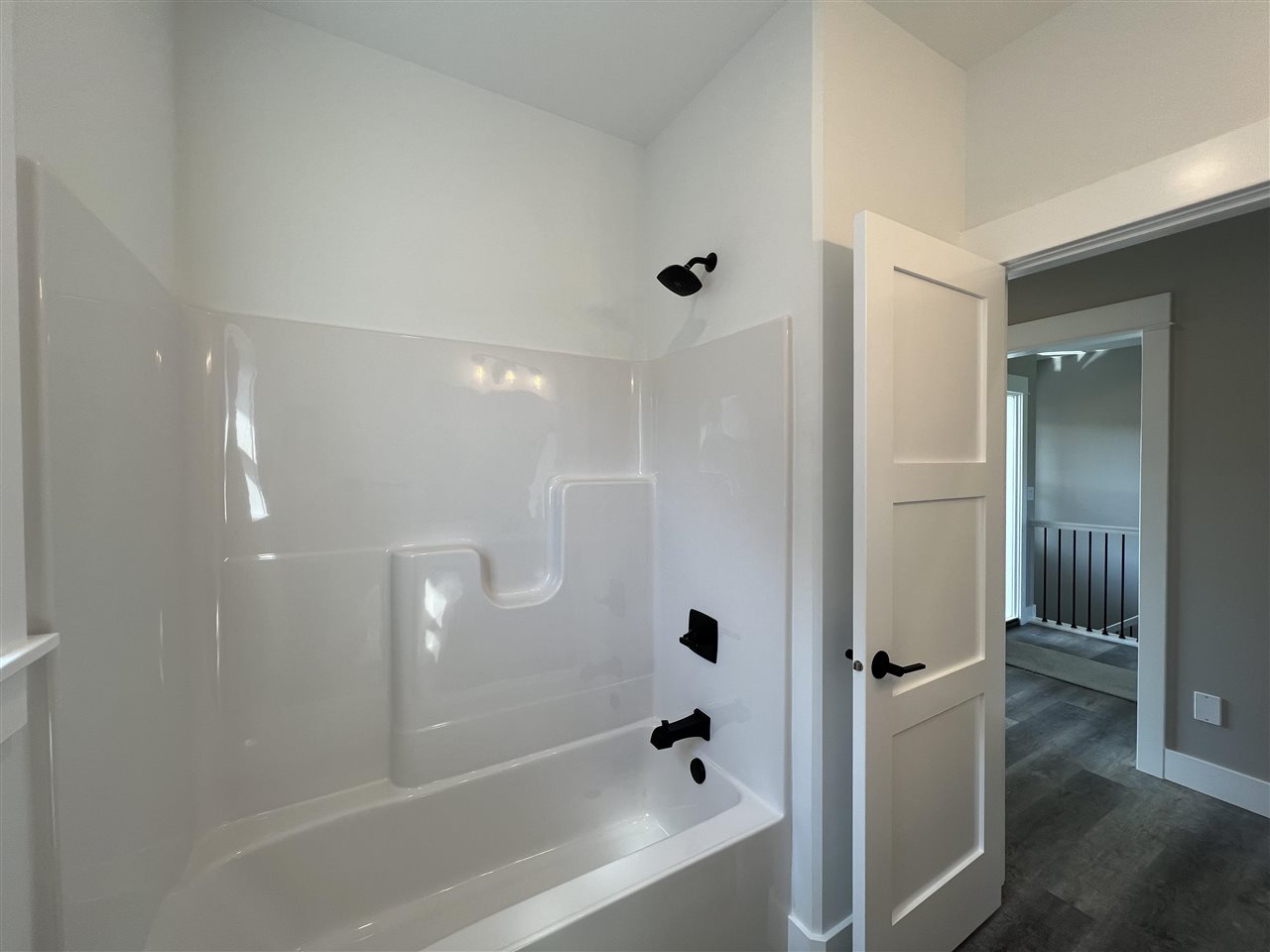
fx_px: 477
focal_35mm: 13
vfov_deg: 89.9
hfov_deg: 106.2
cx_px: 635
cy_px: 476
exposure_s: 1/120
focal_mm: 1.57
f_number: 1.8
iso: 40
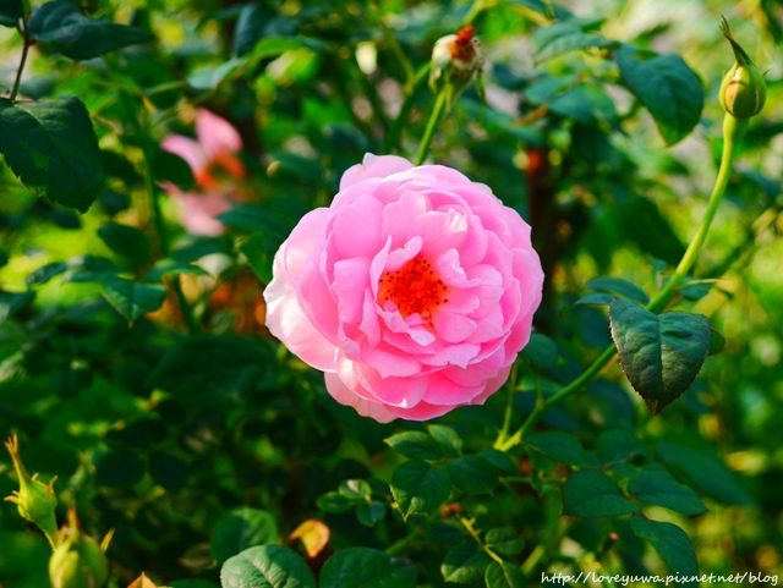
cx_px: 392
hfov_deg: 36.8
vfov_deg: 28.1
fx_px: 1177
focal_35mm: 52
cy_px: 294
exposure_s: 1/125
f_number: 5.6
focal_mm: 26
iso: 160
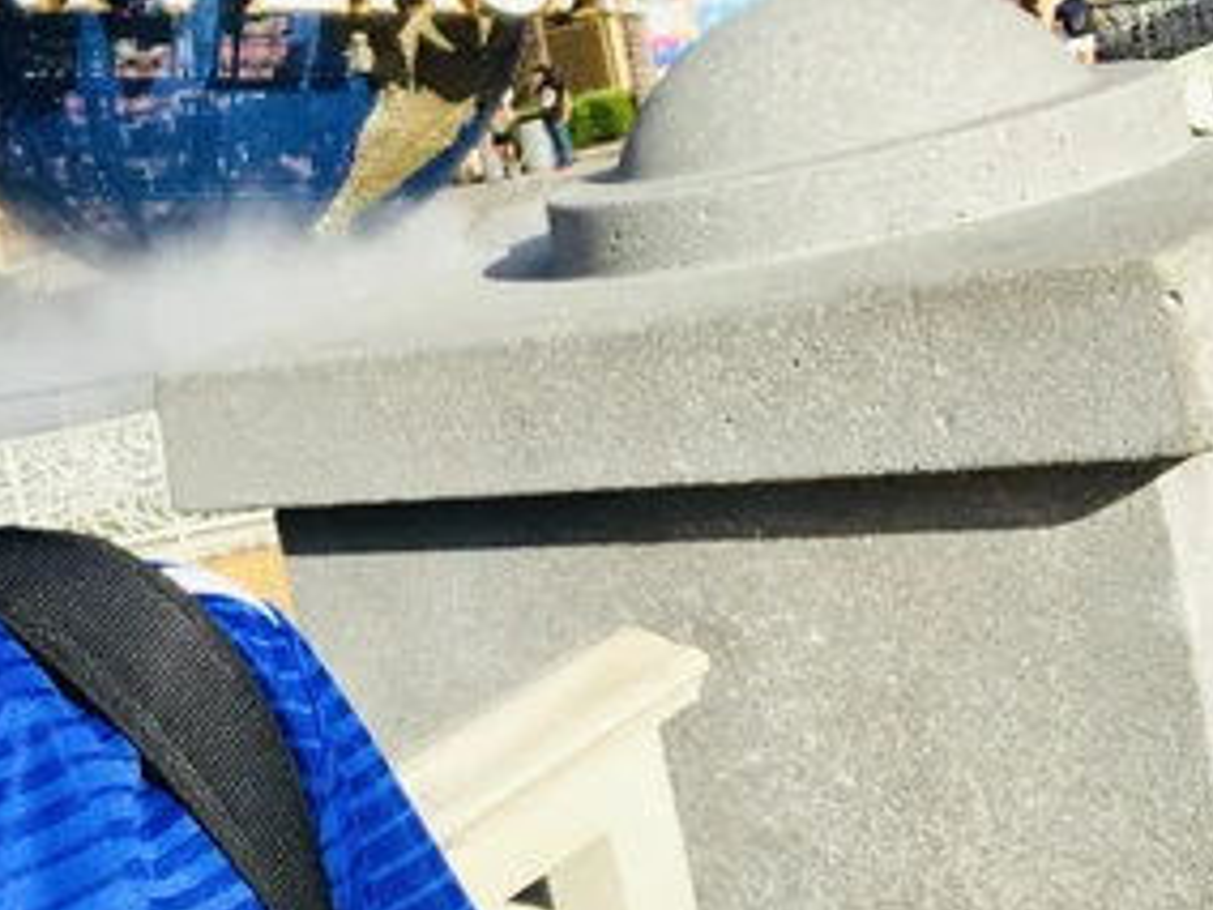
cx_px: -45
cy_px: 474
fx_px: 2523
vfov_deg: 20.4
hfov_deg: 25.5
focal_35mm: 72
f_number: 2.2
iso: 20
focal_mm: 2.87
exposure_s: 1/519
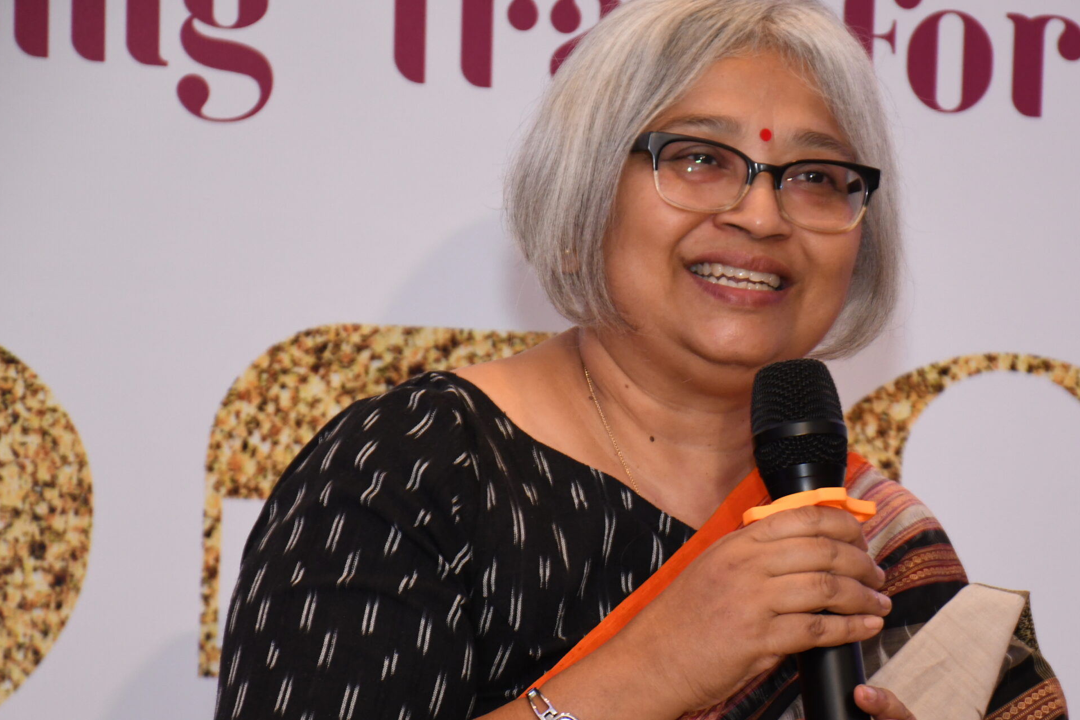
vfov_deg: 5.9
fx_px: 6990
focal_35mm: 233
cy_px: 392
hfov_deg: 8.8
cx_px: 655
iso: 1000
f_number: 5.6
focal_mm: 116
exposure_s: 1/125
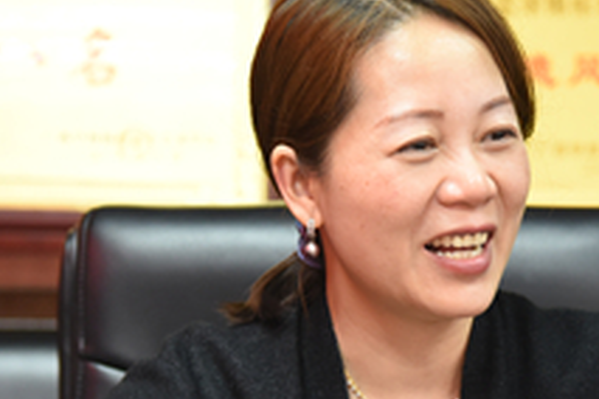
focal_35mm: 271
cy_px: 316
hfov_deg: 7.6
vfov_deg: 5.1
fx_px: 4509
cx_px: 394
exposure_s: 1/30
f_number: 4
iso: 1600
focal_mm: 105
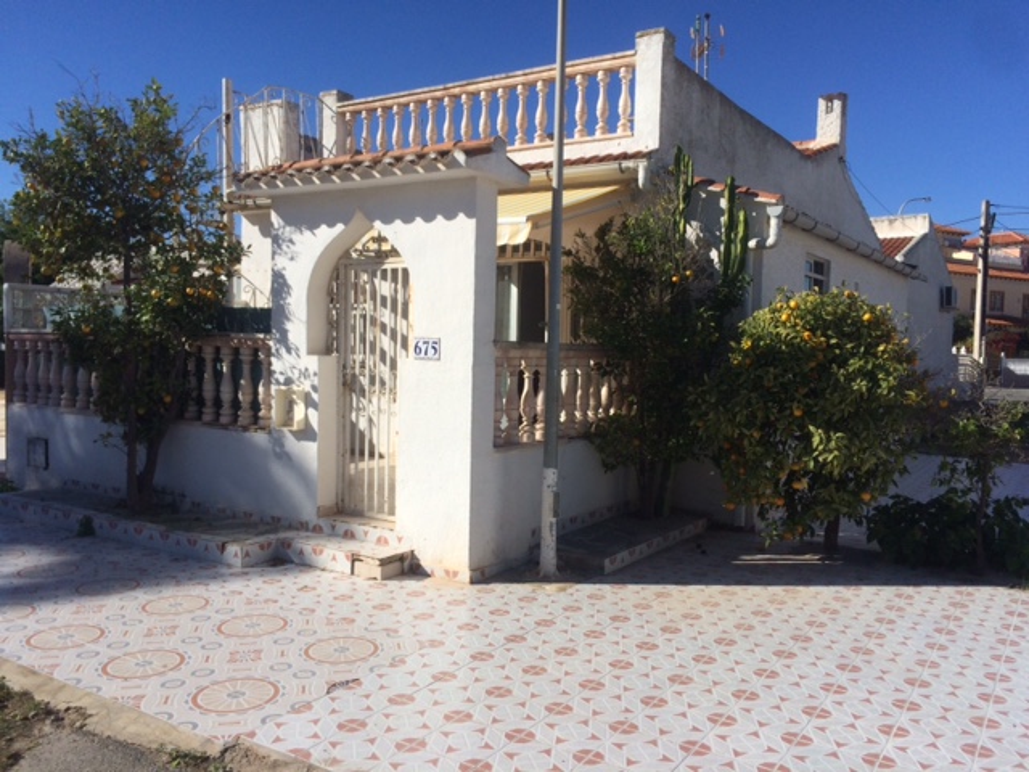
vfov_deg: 48.2
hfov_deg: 61.7
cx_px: 514
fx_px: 862
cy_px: 386
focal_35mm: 29
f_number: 2.2
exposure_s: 1/4115
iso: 32
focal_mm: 4.15
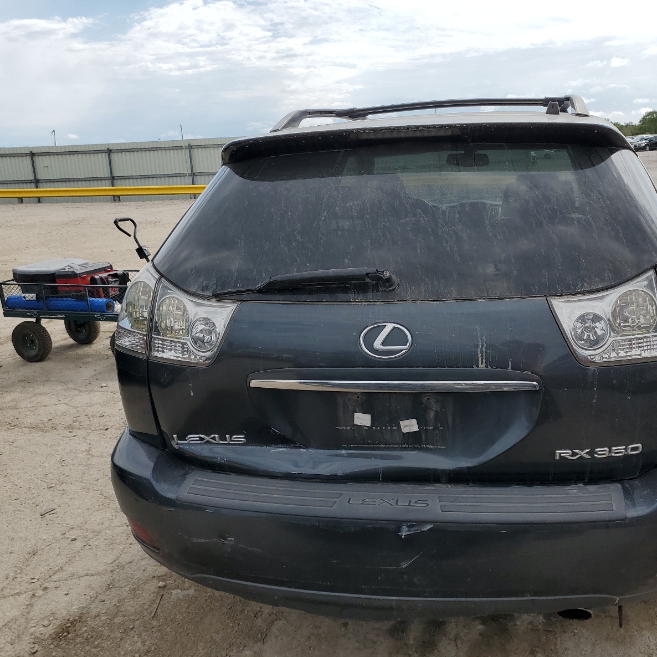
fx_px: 666
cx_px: 413
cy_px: 330
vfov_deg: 52.5
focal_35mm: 31
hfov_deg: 52.0
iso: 50
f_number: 1.5
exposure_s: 1/3333
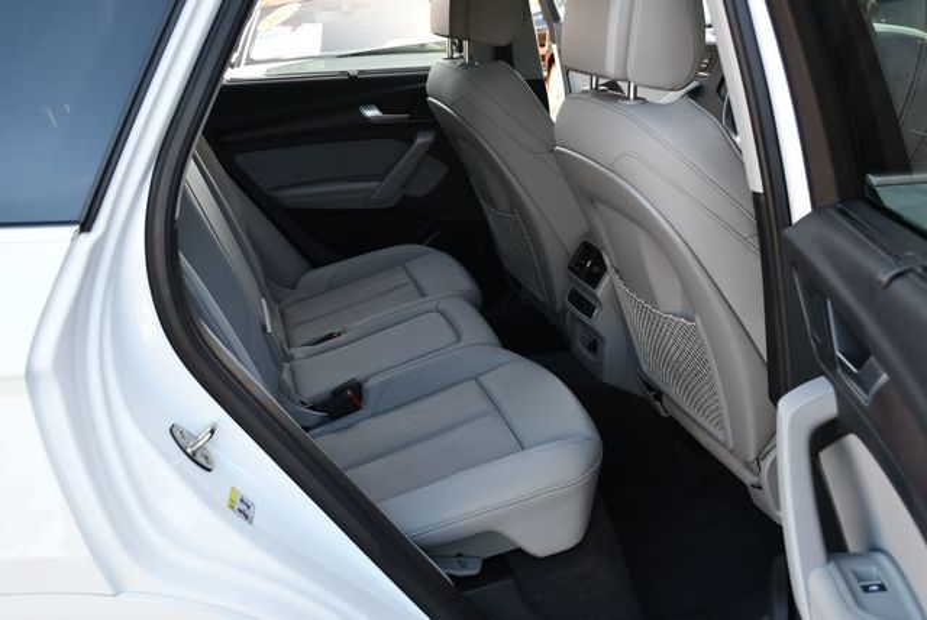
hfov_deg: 53.1
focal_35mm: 36
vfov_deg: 36.9
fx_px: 928
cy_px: 310
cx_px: 464
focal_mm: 18
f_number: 4
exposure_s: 1/250
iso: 400
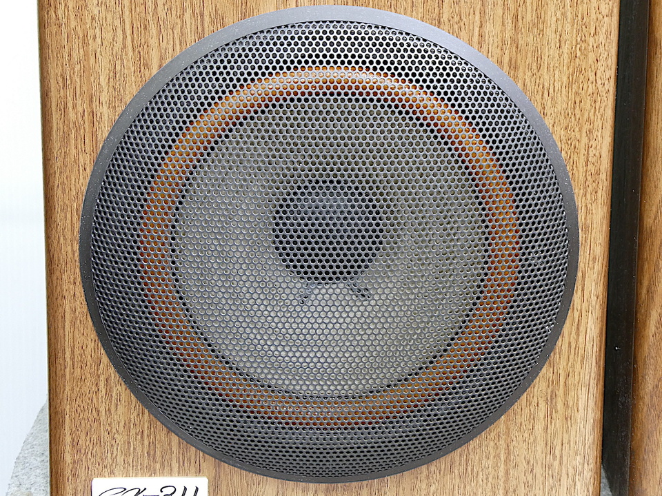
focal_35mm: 115
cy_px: 248
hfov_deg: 17.1
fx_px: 2199
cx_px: 331
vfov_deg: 12.9
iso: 200
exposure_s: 1/2
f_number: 5.1
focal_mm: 20.6
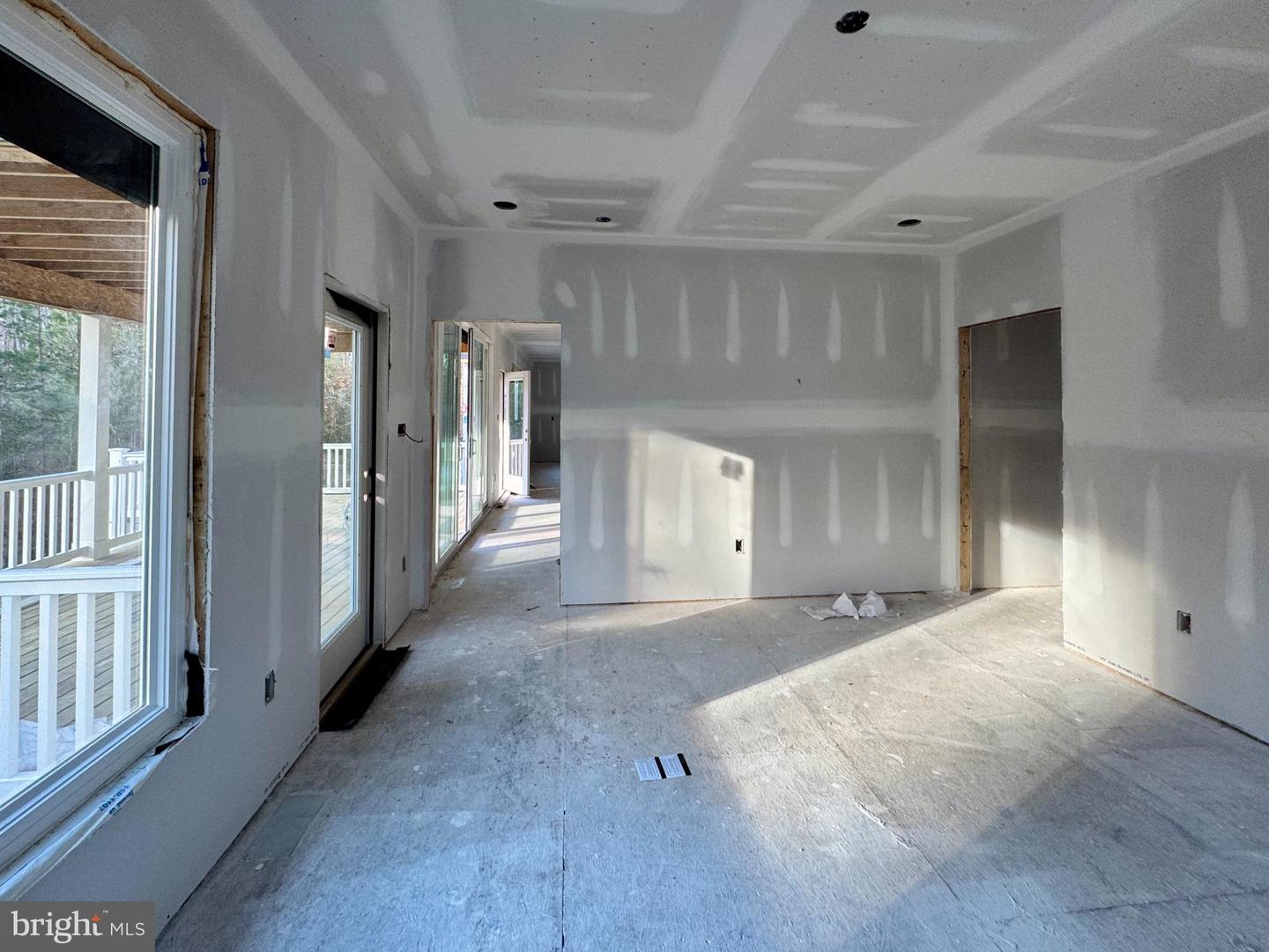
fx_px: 513
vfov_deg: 85.7
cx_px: 634
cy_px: 476
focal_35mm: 14
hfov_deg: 102.0
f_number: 2.2
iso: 100
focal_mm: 2.22
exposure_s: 1/99
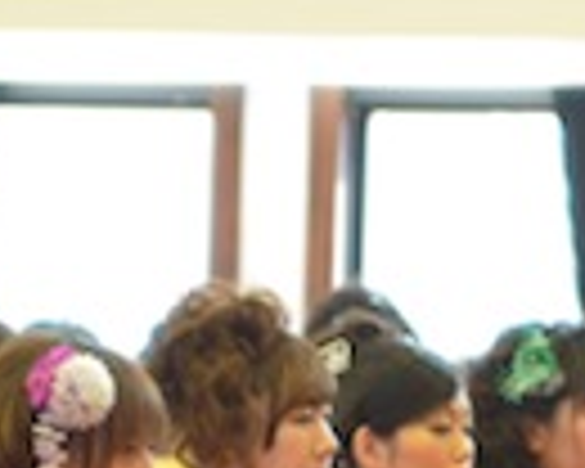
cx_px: 639
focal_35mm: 486
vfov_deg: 3.2
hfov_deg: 4.0
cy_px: 655
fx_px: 8417
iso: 1600
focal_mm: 75
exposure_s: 1/180
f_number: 2.8
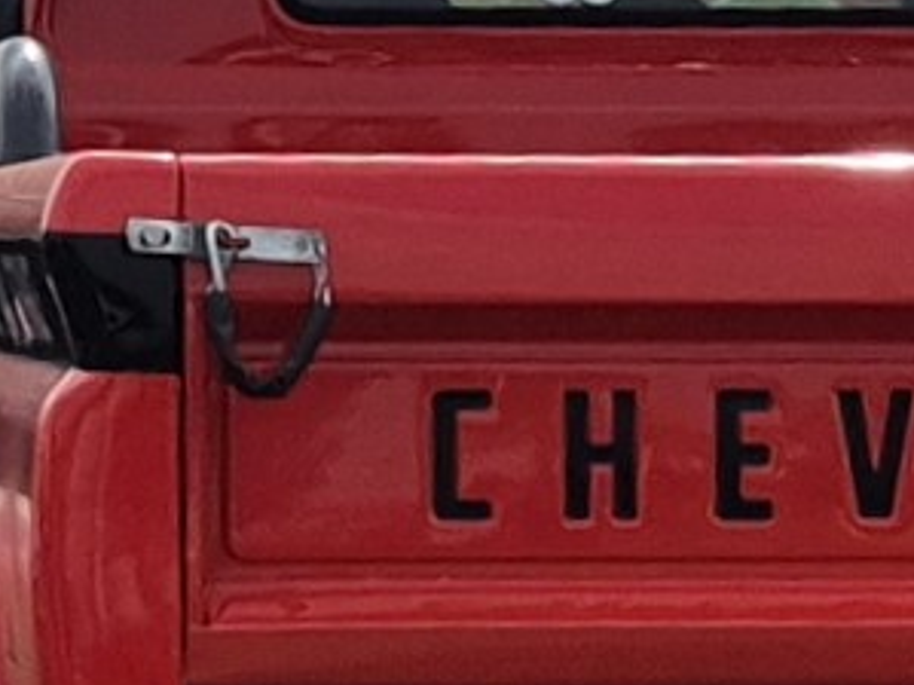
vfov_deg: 16.5
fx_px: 2349
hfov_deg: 21.4
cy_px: 538
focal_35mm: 89
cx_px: 885
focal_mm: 5.4
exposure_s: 1/2864
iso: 25
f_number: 1.8
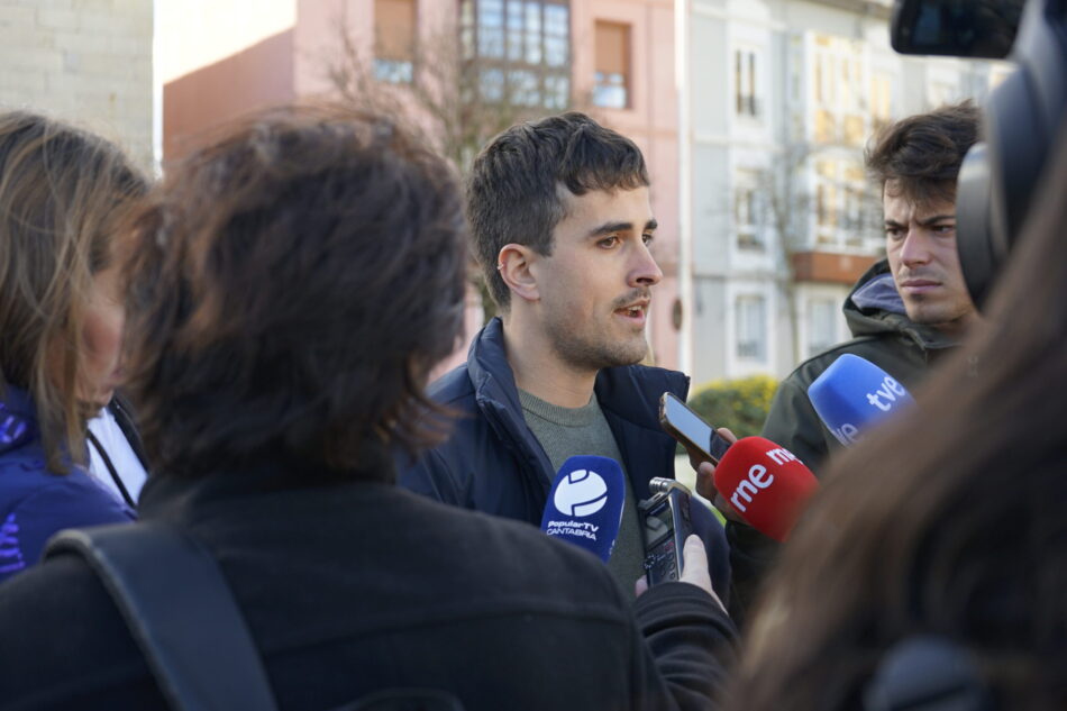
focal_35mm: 53
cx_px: 534
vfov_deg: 25.5
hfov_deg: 37.5
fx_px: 1570
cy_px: 356
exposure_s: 1/160
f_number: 5
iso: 200
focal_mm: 53
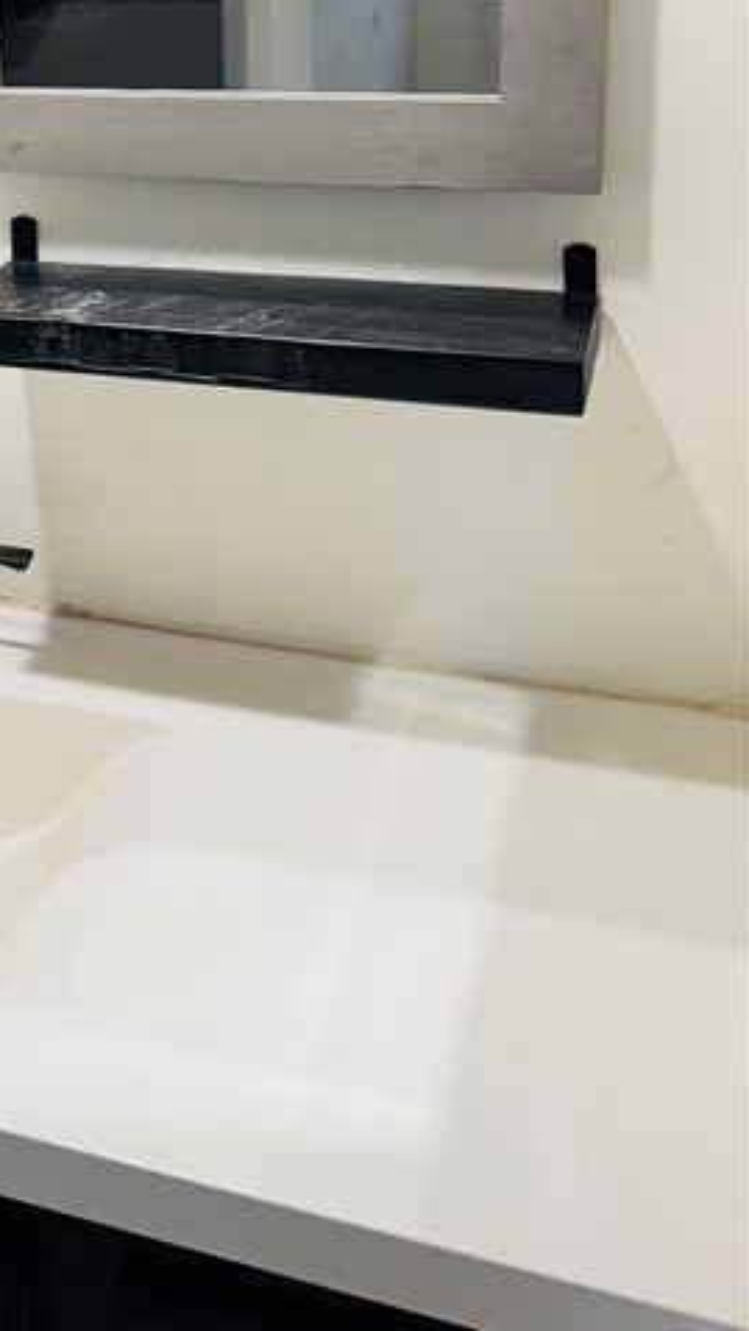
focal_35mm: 56
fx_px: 1977
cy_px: 173
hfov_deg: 19.2
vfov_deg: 35.4
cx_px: -317
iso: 100
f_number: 1.78
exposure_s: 1/120
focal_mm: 6.76
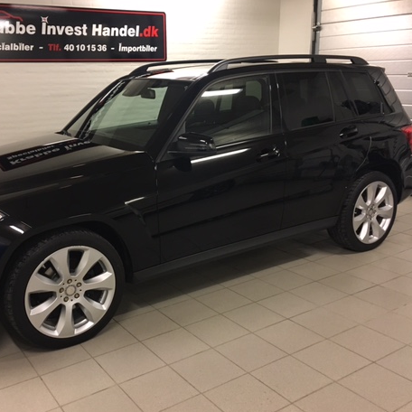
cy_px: 200
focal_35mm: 36
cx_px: 167
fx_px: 485
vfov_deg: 46.0
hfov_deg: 45.8
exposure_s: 1/33
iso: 200
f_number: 2.2
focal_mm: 4.15
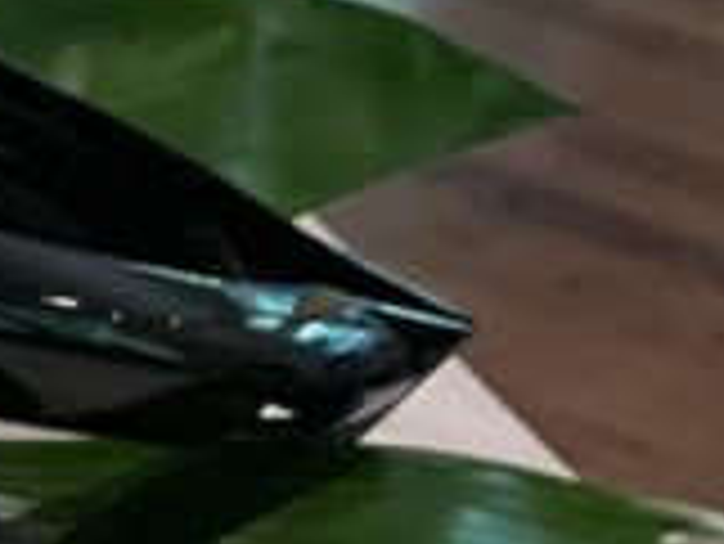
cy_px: 908
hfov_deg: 7.6
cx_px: -1830
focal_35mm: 207
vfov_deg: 7.0
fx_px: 4333
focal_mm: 4.25
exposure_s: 1/60
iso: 200
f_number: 1.8
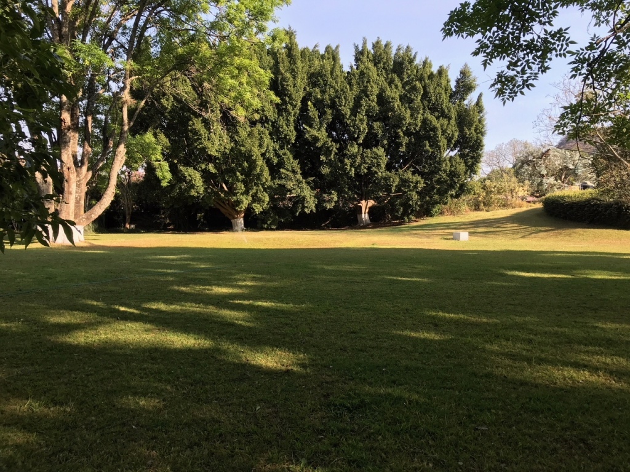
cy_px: 236
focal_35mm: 28
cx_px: 315
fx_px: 510
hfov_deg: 63.4
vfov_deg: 49.7
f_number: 1.8
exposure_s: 1/512
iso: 20
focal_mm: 3.99
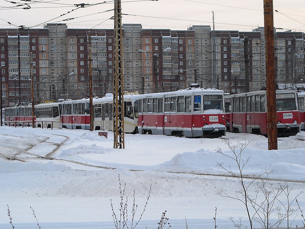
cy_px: 114
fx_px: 925
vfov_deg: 14.1
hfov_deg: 18.7
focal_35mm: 105
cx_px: 152
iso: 64
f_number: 4.7
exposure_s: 1/218
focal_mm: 17.1
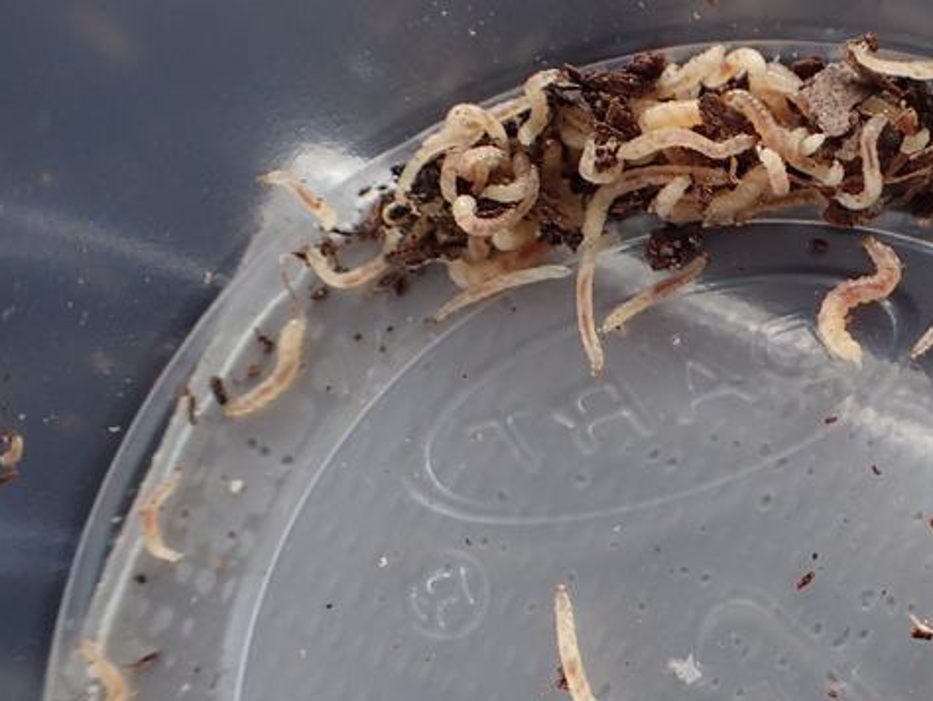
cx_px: 883
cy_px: 437
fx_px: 1591
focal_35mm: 59
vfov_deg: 24.8
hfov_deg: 30.8
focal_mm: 5.5
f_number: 2.3
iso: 125
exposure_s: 1/125
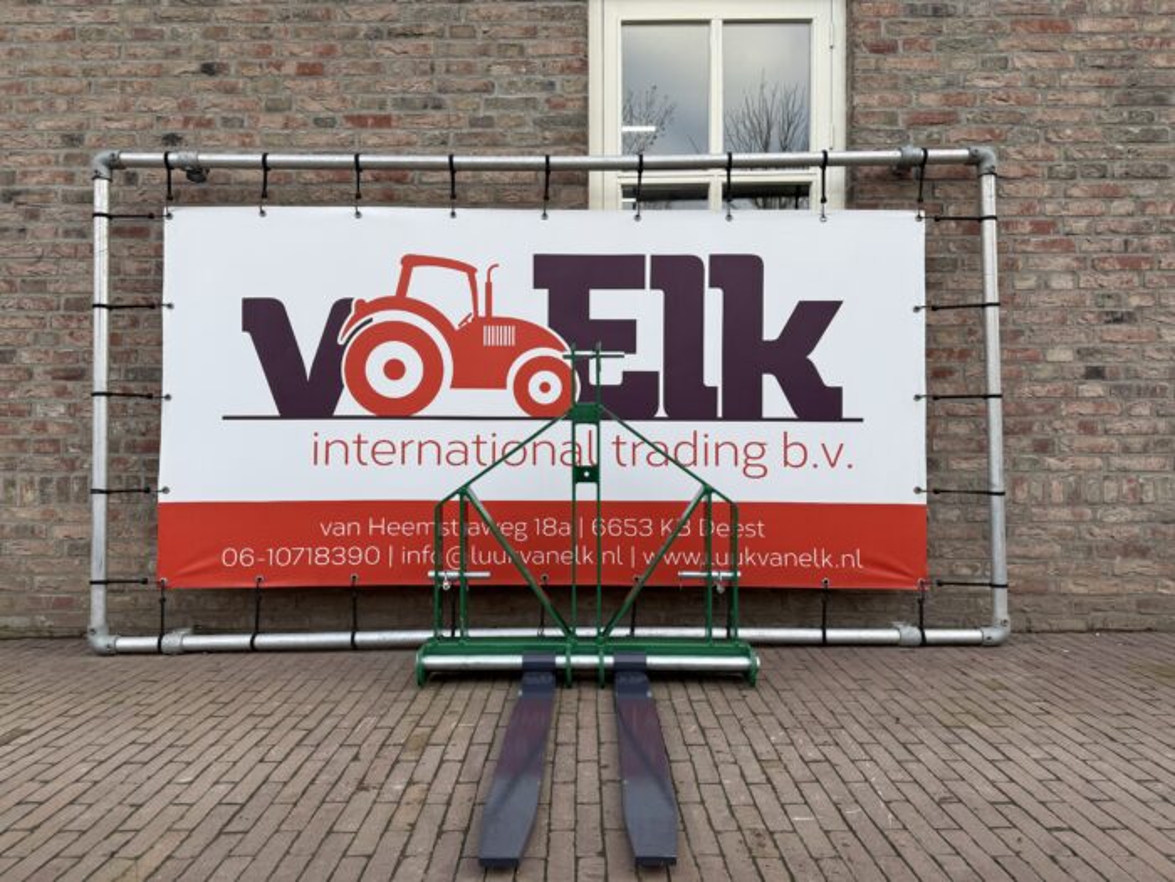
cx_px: 588
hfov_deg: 71.6
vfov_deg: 56.8
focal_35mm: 24
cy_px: 441
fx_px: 815
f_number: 1.78
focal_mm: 6.76
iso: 80
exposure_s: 1/735
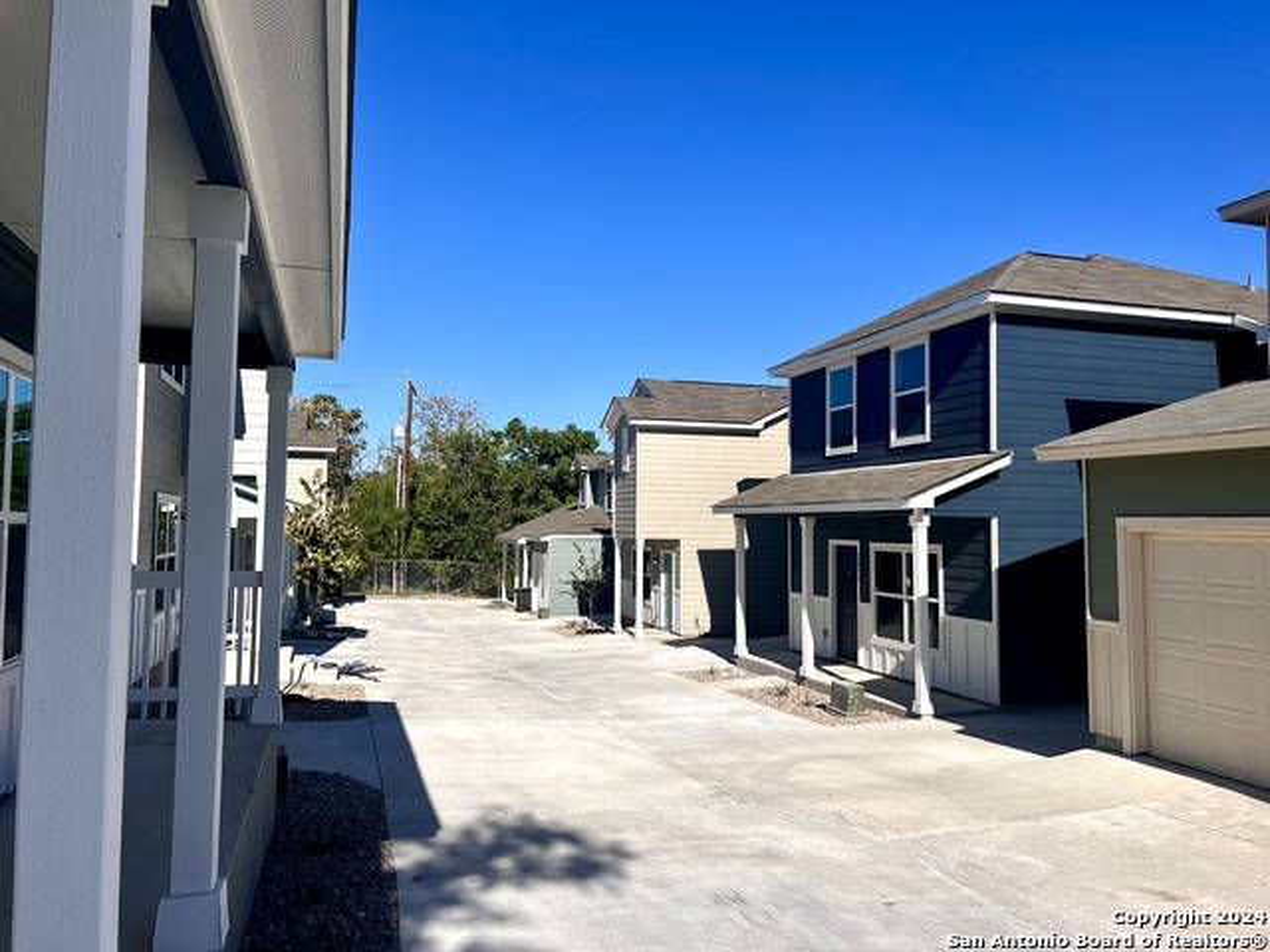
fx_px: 954
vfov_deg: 53.1
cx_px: 635
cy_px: 476
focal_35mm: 26
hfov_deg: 67.3
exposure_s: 1/6993
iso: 50
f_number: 1.5
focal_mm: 5.7
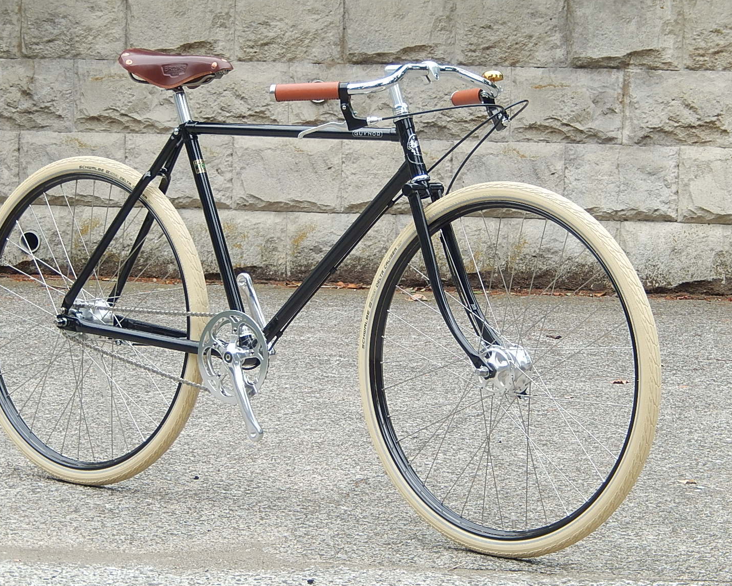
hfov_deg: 15.2
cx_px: 327
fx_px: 2751
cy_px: 295
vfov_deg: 12.1
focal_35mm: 127
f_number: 5.5
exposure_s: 1/40
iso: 125
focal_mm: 21
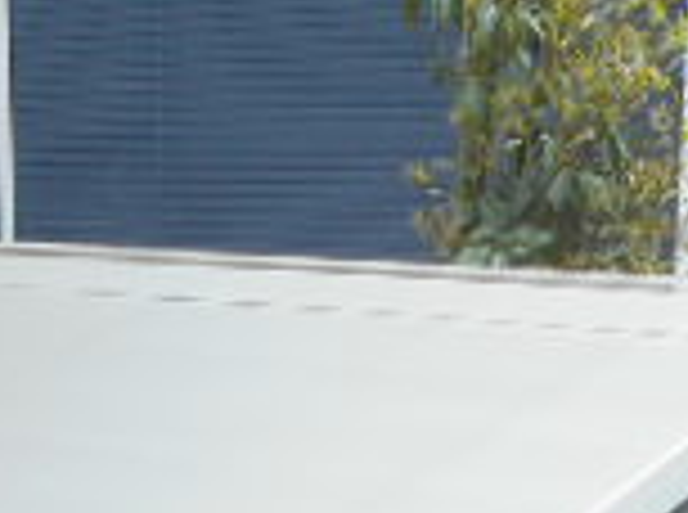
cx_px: 198
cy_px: 932
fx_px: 2161
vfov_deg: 12.3
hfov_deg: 18.0
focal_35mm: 109
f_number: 3.2
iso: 80
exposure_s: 1/125
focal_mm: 4.6
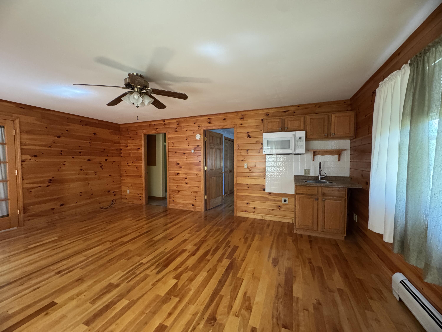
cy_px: 166
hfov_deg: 102.1
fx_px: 179
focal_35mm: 14
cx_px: 221
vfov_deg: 85.7
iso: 500
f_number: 2.2
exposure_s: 1/60
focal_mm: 2.22
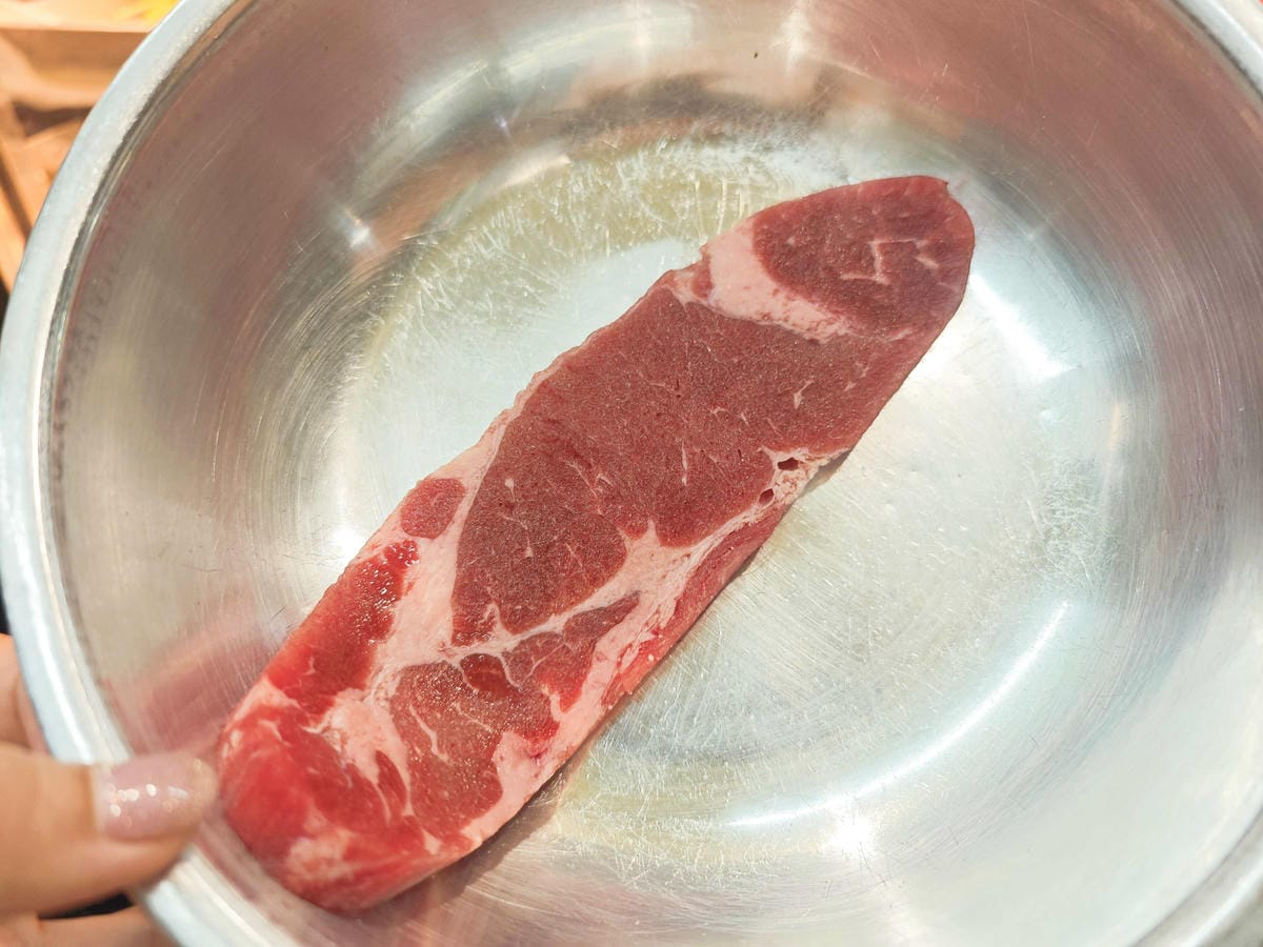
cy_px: 474
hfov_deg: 73.9
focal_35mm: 23
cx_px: 632
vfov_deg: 58.9
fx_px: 839
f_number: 2
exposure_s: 1/120
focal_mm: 8.72
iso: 250
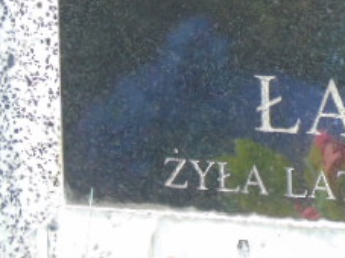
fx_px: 4552
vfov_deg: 3.2
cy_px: -94
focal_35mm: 457
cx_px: 453
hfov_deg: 4.3
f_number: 4.9
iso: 320
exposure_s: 1/125
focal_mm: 29
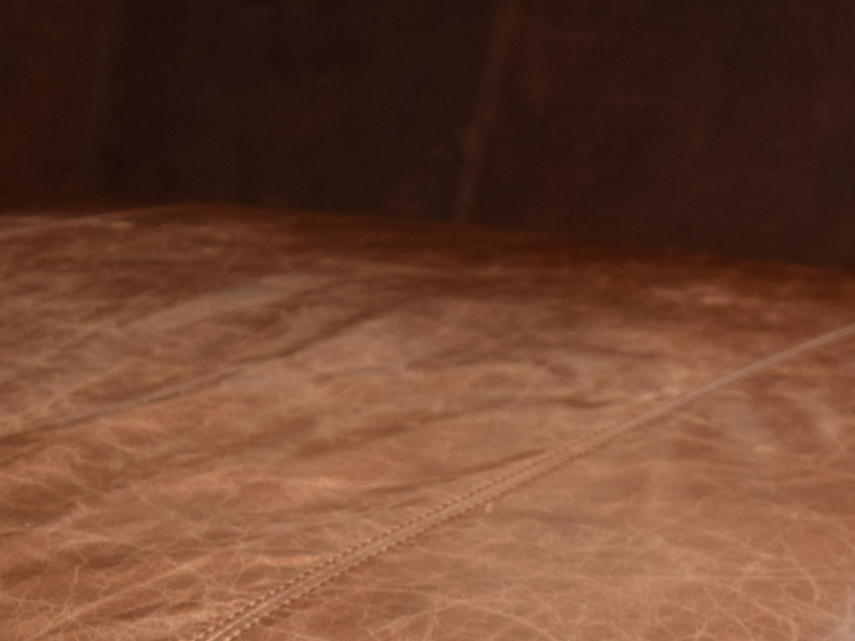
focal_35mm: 98
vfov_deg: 14.1
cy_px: 960
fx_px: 2421
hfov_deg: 17.8
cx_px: 1311
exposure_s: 1/60
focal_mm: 18
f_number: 4
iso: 800
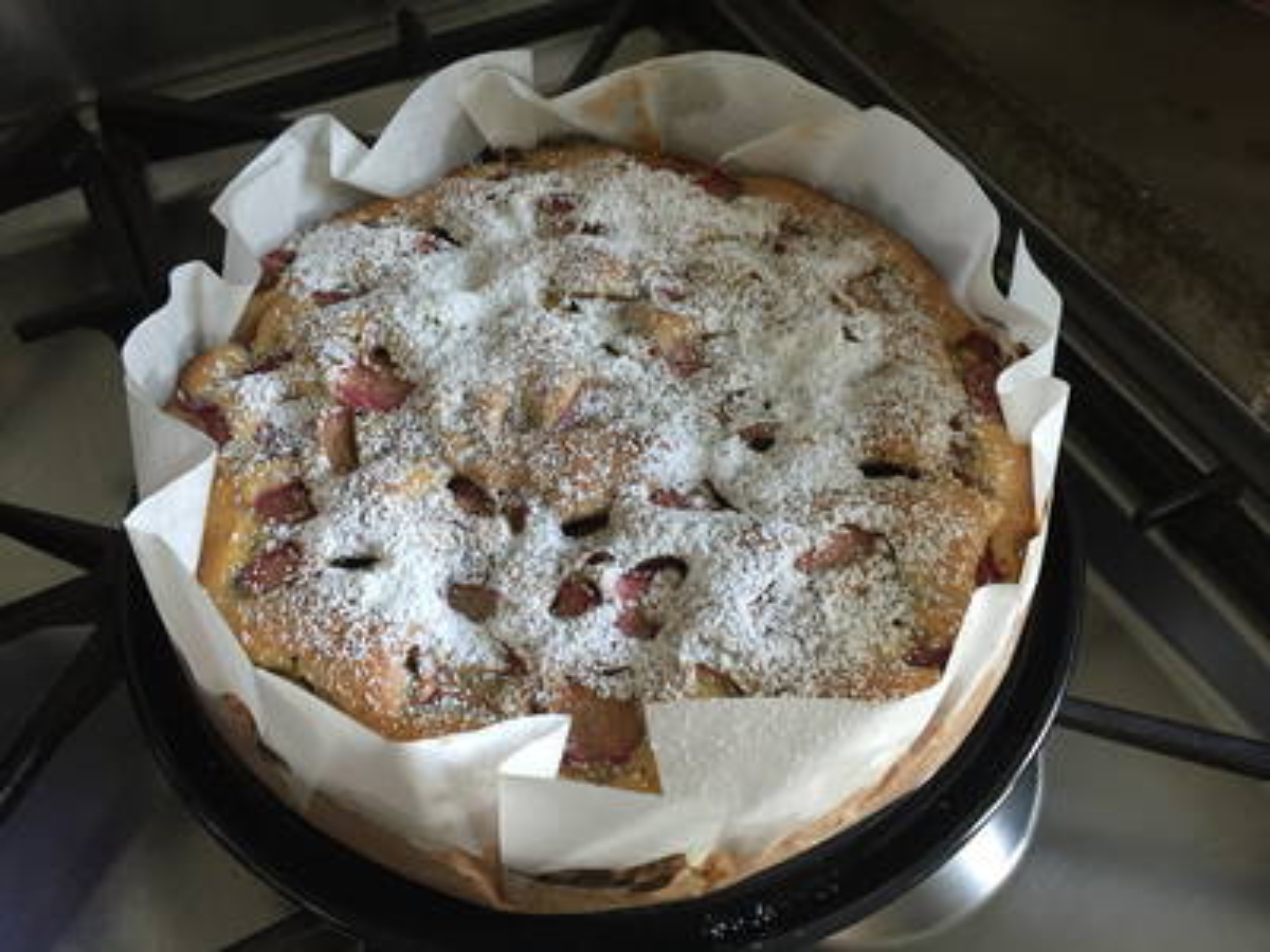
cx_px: 635
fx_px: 1064
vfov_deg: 48.2
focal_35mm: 29
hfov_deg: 61.7
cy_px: 476
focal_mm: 4.15
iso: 160
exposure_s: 1/33
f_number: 2.2
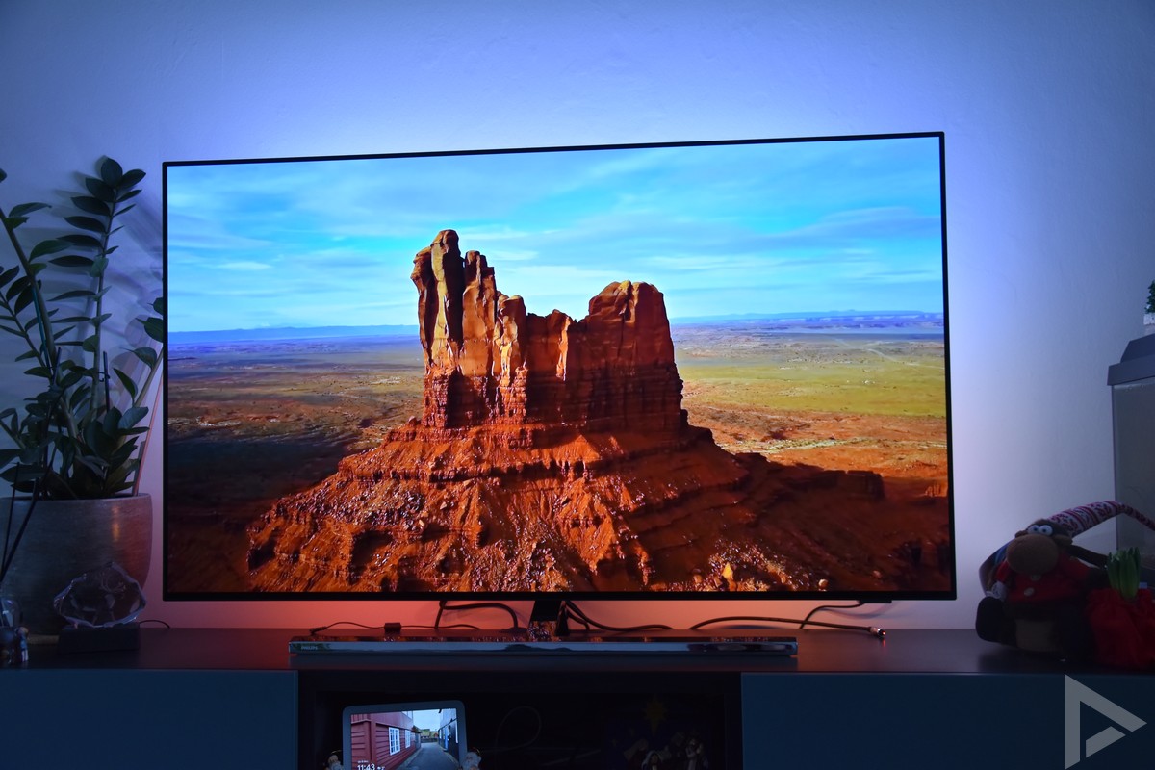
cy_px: 385
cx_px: 578
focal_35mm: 39
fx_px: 1251
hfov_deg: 49.6
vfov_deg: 34.2
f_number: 4
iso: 560
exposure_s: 1/60
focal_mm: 26
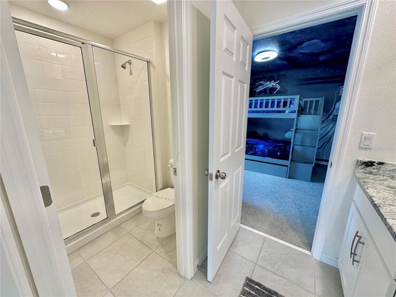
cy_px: 148
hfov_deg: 102.1
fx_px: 160
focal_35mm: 14
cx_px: 198
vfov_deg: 85.6
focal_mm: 2.22
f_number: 2.2
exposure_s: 1/120
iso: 125
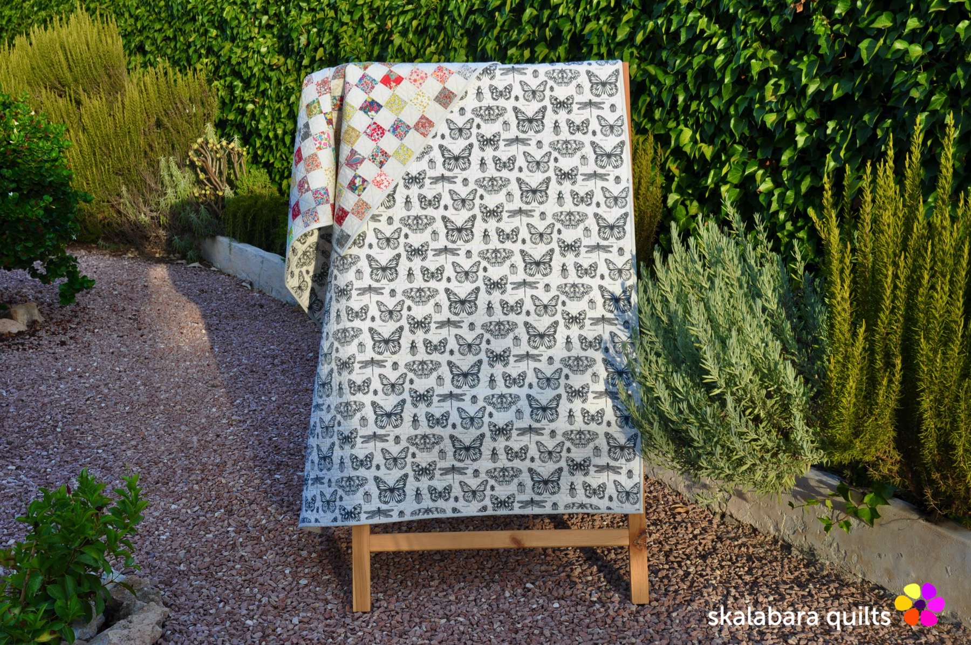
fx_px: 1293
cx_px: 486
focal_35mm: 48
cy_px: 322
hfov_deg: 41.2
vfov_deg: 28.0
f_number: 9
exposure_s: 1/80
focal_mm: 32
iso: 200
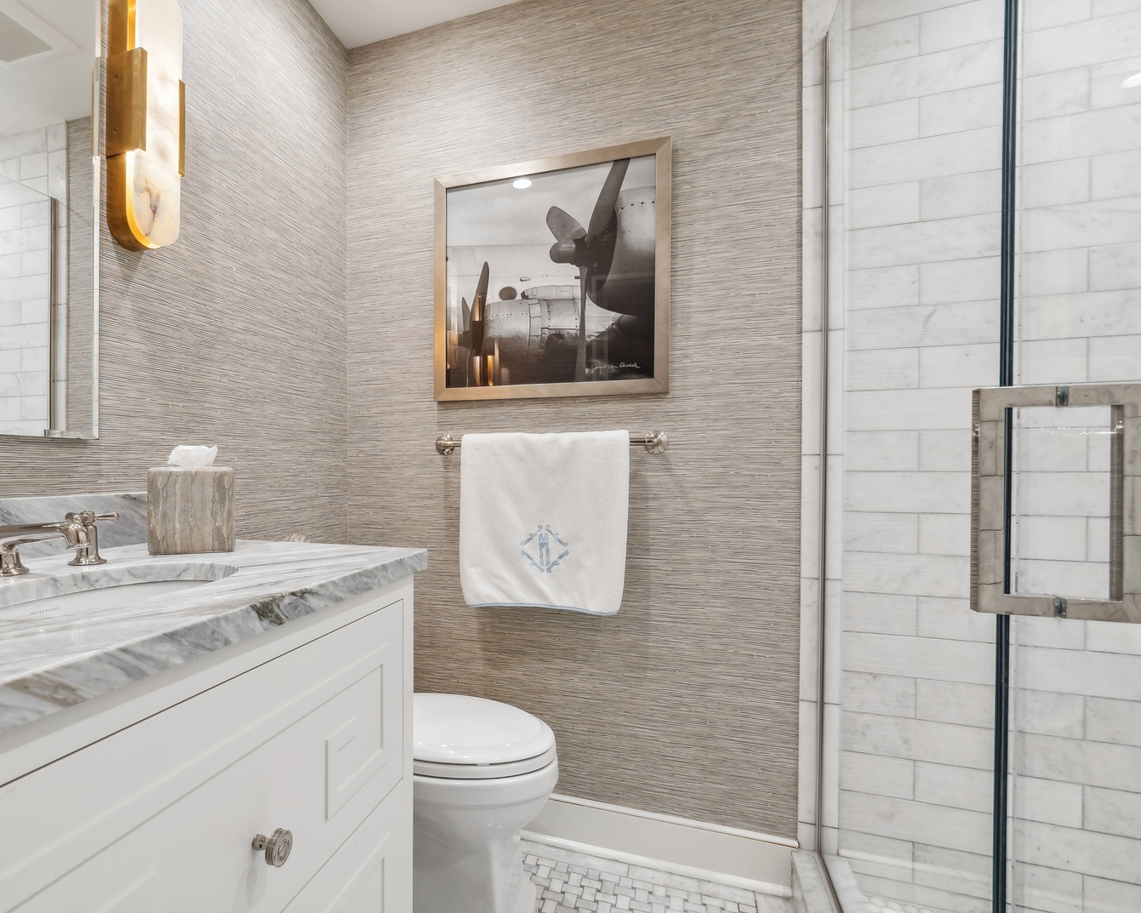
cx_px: 462
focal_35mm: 17
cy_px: 456
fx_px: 574
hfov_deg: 88.6
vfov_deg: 77.0
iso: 200
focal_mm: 10
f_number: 9
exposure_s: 1/5
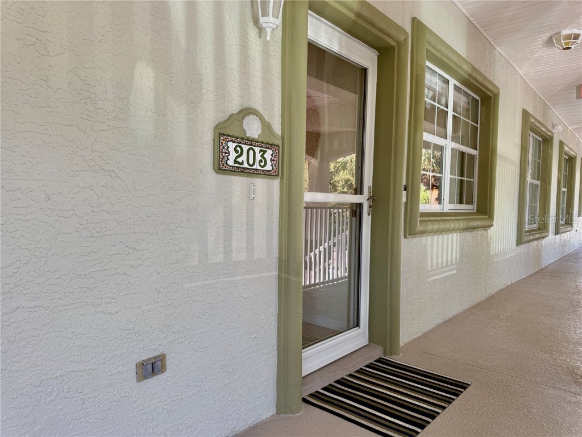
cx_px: 291
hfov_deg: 71.6
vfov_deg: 56.8
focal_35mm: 24
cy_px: 218
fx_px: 404
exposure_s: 1/157
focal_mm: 6.76
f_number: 1.78
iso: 64
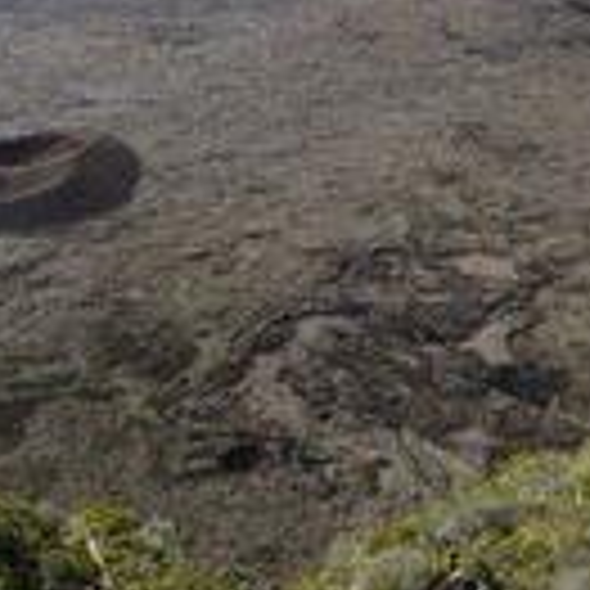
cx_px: 311
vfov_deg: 34.3
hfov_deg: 34.7
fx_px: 945
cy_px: 185
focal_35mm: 49
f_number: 11
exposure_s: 1/250
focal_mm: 18
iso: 200
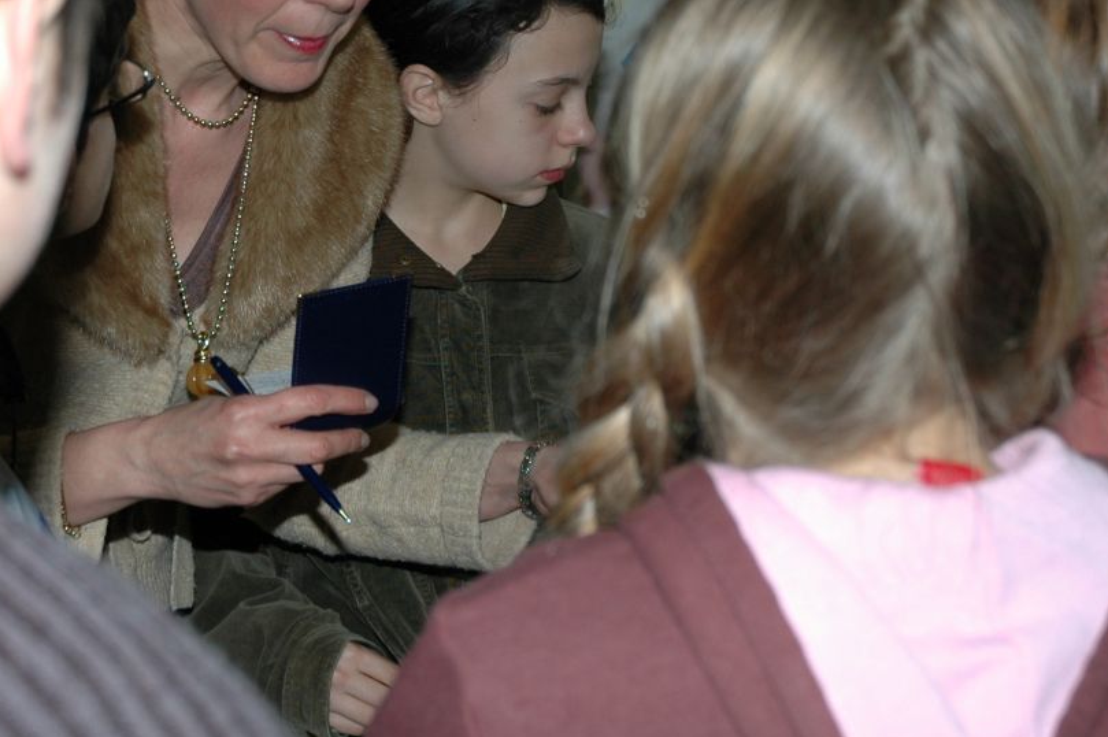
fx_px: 3260
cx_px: 296
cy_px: 136
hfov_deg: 19.2
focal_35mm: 106
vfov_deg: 12.8
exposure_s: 1/60
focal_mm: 38
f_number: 4.2
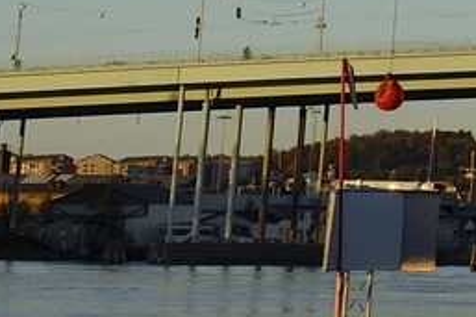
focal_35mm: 274
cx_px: 1432
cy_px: -343
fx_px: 3620
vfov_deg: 4.9
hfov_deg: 6.8
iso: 200
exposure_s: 1/320
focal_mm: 44
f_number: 8
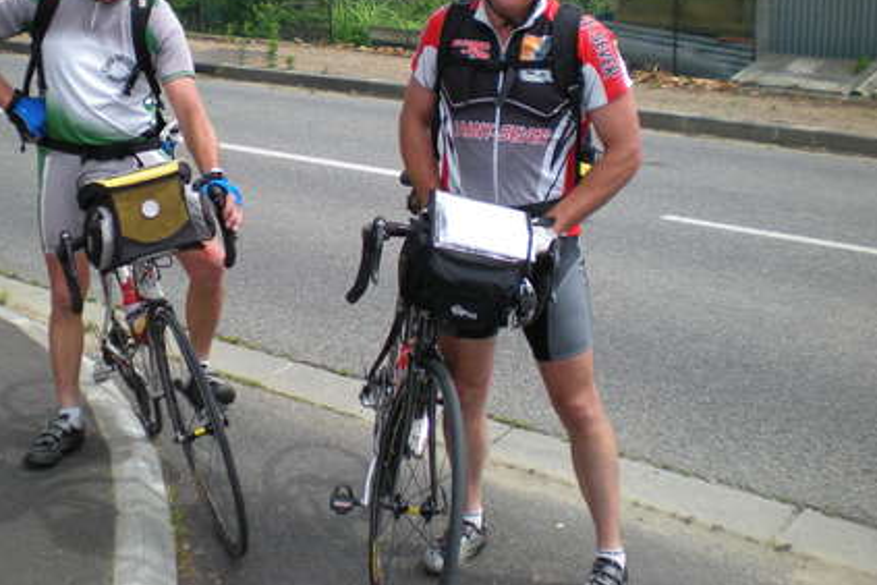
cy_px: 156
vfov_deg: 24.0
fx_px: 1364
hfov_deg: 35.4
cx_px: 319
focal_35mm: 56
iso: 64
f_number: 3.1
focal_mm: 6.3
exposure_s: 1/475
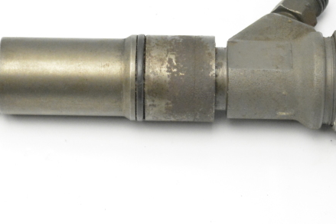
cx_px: 113
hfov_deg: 12.2
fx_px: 1567
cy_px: 61
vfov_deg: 8.2
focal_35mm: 168
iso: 6400
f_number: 6.3
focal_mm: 48
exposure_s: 1/640
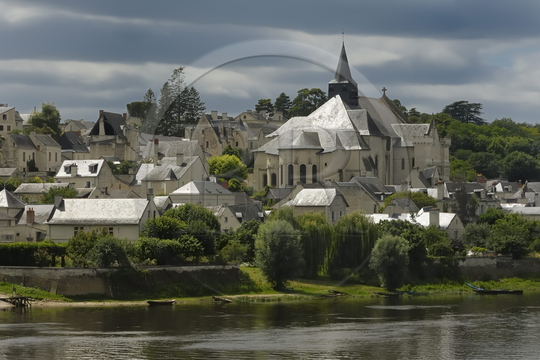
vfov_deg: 10.2
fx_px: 2024
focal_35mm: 135
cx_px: 270
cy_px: 180
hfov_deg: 15.2
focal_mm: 90
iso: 100
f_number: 11
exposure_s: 1/160
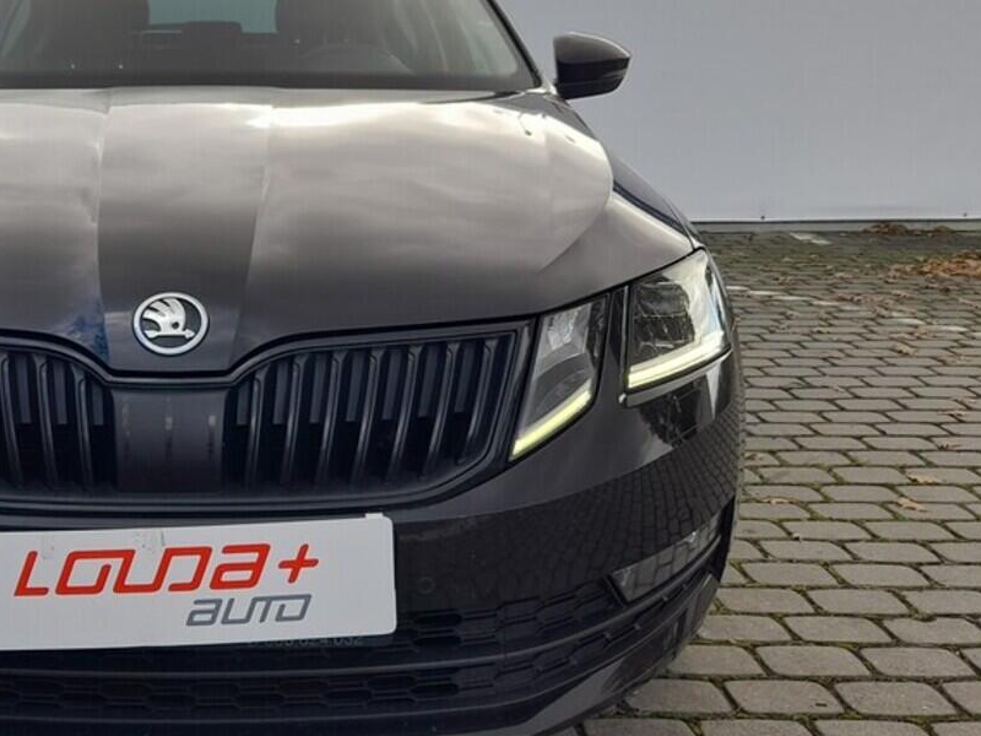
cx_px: 231
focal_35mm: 45
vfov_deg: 31.9
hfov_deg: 40.7
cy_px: 231
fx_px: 1275
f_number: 2
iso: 20
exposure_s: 1/152
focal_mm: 4.6
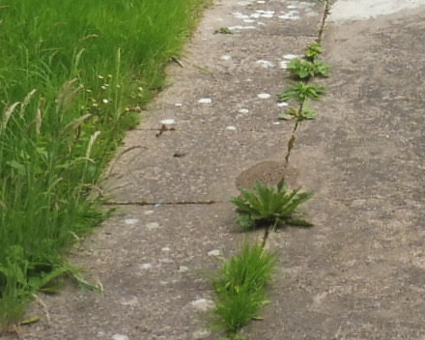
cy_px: -138
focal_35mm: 109
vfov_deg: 13.5
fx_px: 1371
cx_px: 581
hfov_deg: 16.5
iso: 100
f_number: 4
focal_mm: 4.3
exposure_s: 1/320
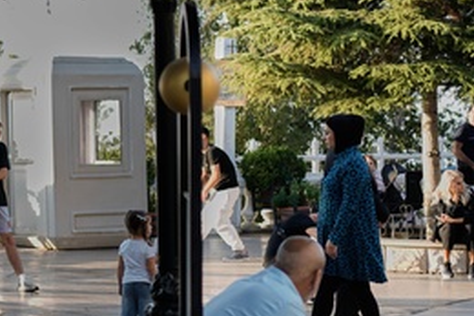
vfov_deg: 9.9
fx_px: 1816
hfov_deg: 13.4
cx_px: -365
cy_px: 16
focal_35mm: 138
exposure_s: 1/250
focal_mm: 35
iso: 50
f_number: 1.4
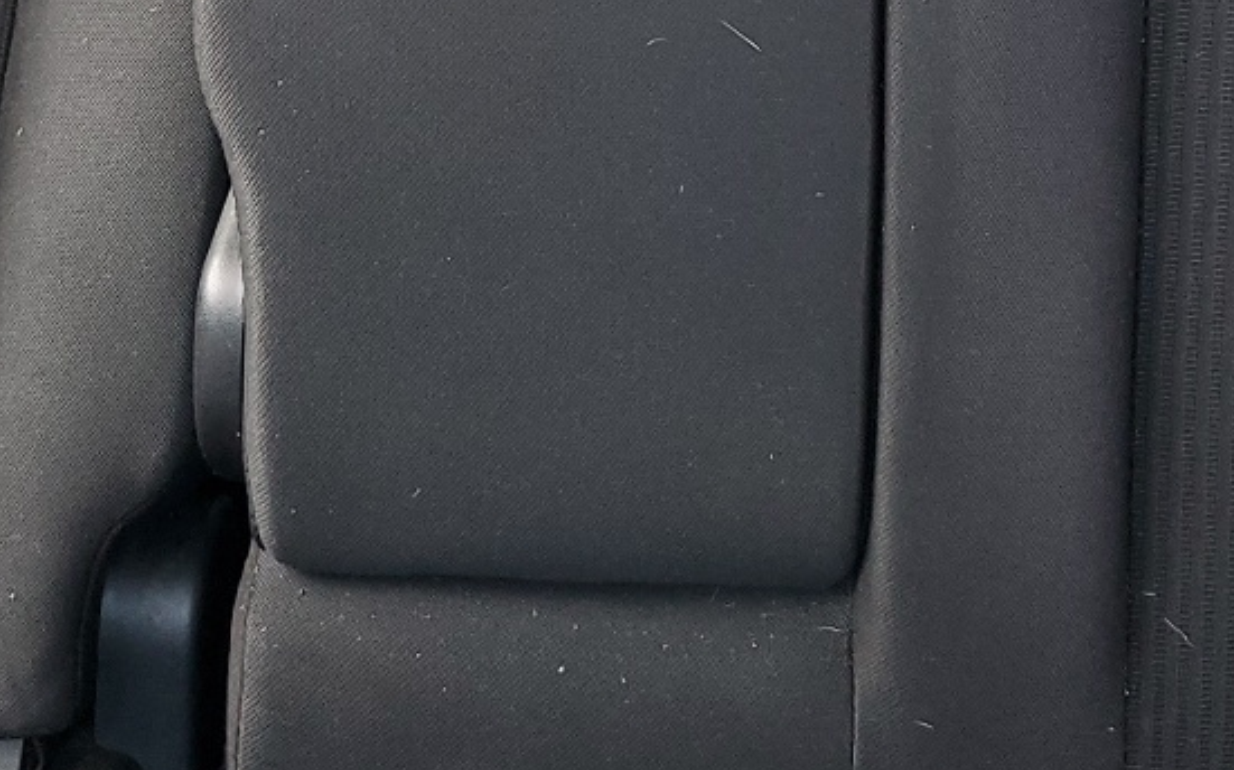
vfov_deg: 14.6
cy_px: -544
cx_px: 529
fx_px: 2690
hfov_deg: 25.8
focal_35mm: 80
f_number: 1.5
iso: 101
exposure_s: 1/60.2
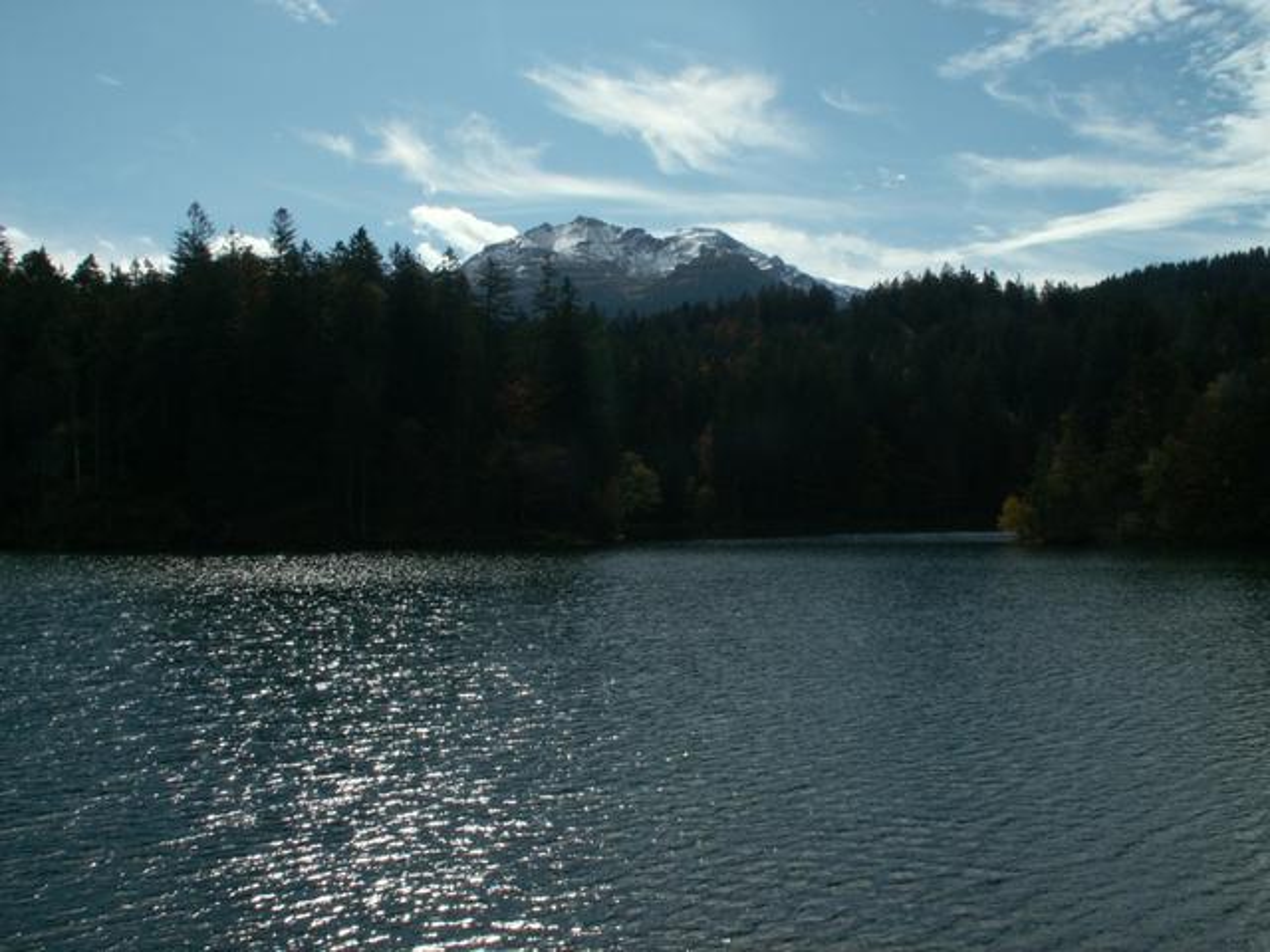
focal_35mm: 35
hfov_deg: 52.6
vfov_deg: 40.7
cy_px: 476
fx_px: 1284
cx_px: 635
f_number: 8
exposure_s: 1/400
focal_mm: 5.86
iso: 50
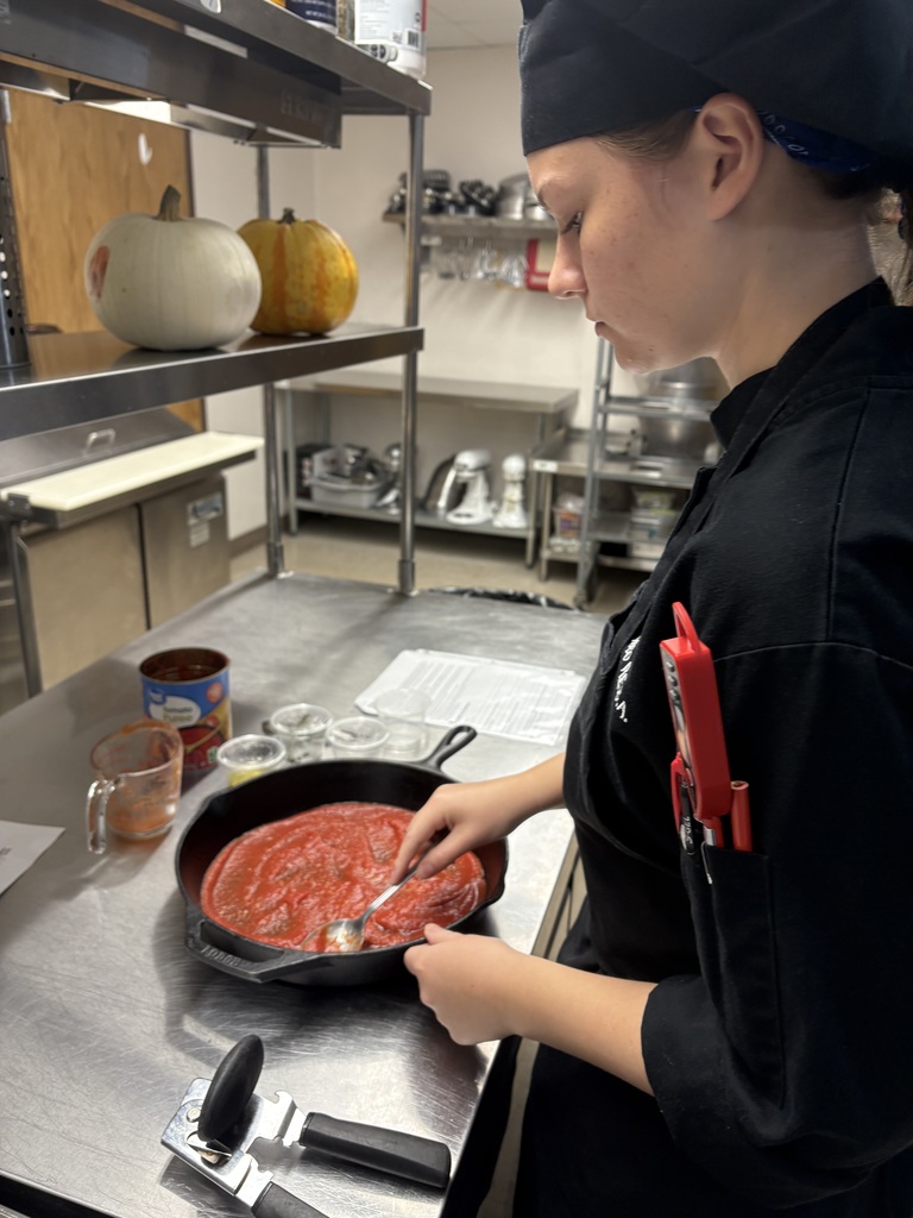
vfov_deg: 67.3
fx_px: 914
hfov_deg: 53.1
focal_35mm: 26
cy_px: 609
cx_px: 456
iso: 100
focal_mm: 5.96
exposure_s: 1/75
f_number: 1.6
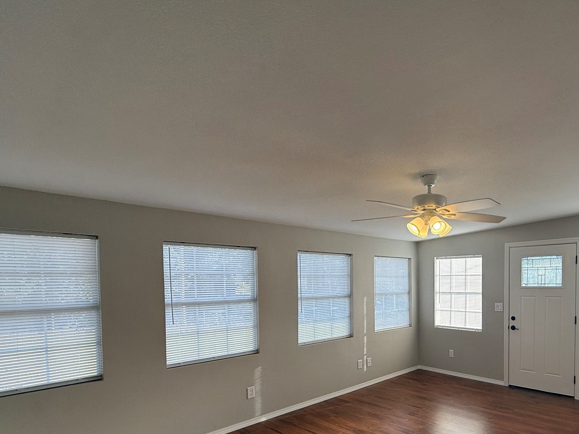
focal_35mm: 21
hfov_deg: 74.7
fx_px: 351
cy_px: 296
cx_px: 417
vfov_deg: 61.6
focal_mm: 2.22
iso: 64
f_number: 2.2
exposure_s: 1/173
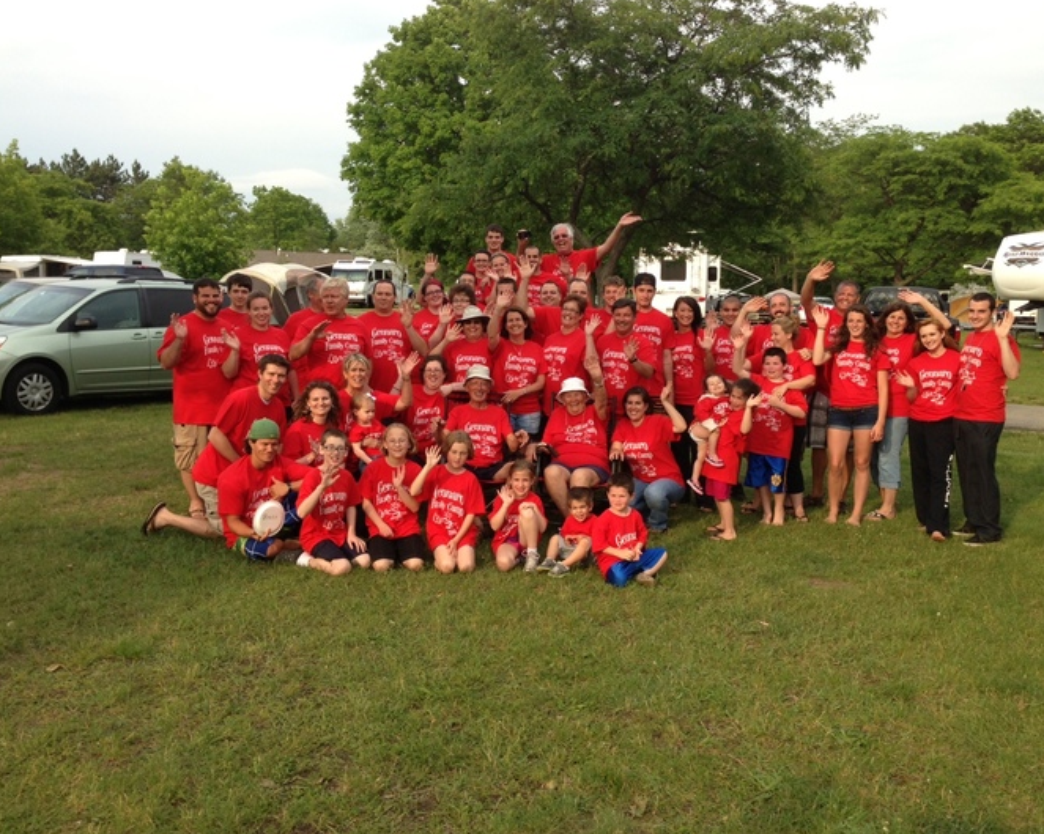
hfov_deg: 51.5
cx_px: 513
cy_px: 417
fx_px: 1081
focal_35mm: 35
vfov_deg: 42.2
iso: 50
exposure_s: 1/452
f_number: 2.4
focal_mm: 4.13
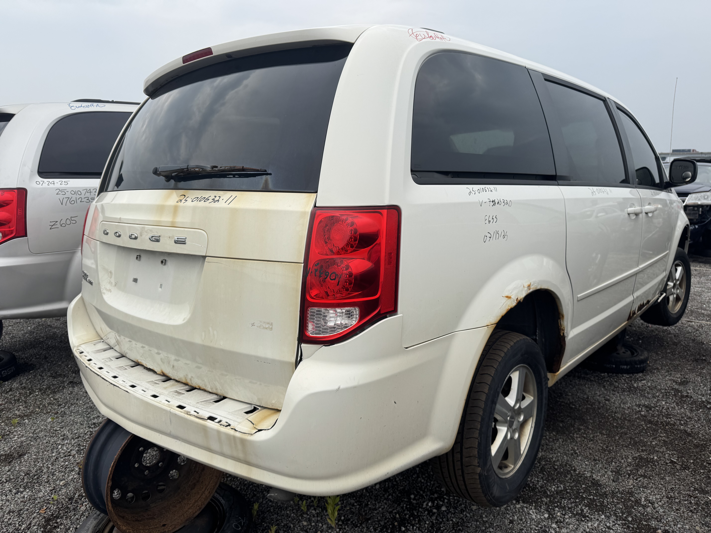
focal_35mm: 24
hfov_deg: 71.6
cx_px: 356
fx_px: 493
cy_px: 266
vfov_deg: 56.8
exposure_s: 1/2105
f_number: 1.78
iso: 80
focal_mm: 6.76
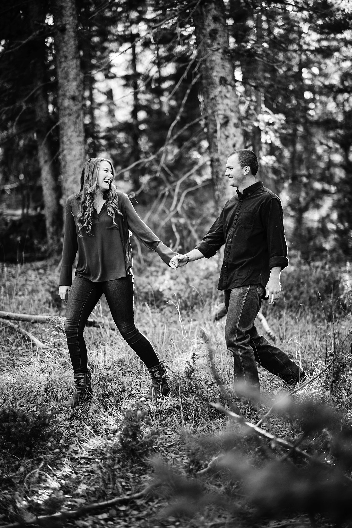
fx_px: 1246
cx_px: 176
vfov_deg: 23.9
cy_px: 264
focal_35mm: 85
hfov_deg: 16.1
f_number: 1.4
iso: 200
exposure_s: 1/500
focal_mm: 85
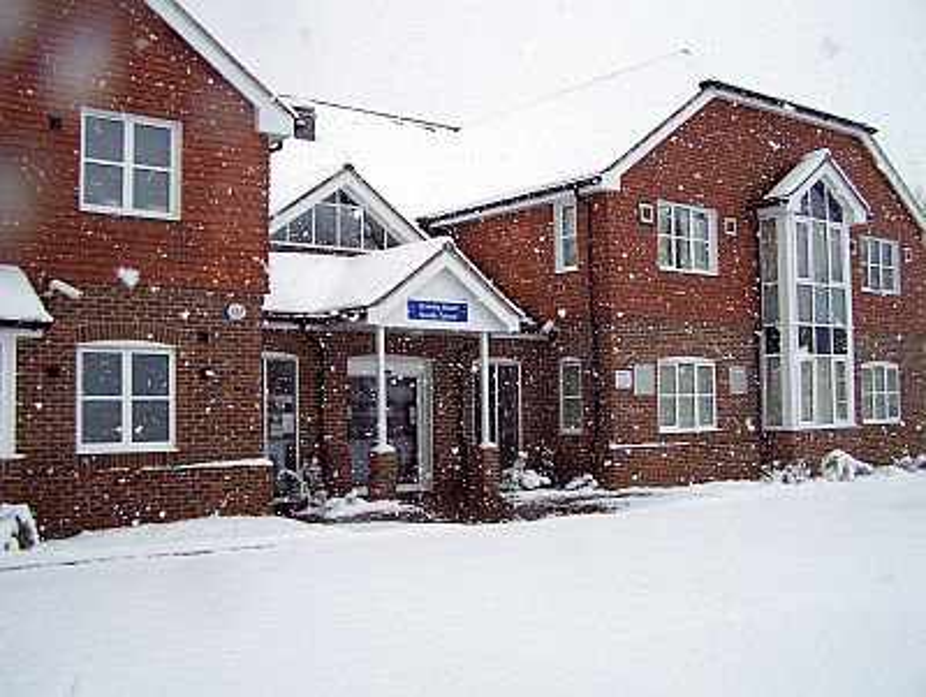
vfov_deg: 37.8
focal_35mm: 38
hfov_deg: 48.9
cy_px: 348
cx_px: 463
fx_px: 1018
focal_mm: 6.3
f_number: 2.8
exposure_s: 1/500
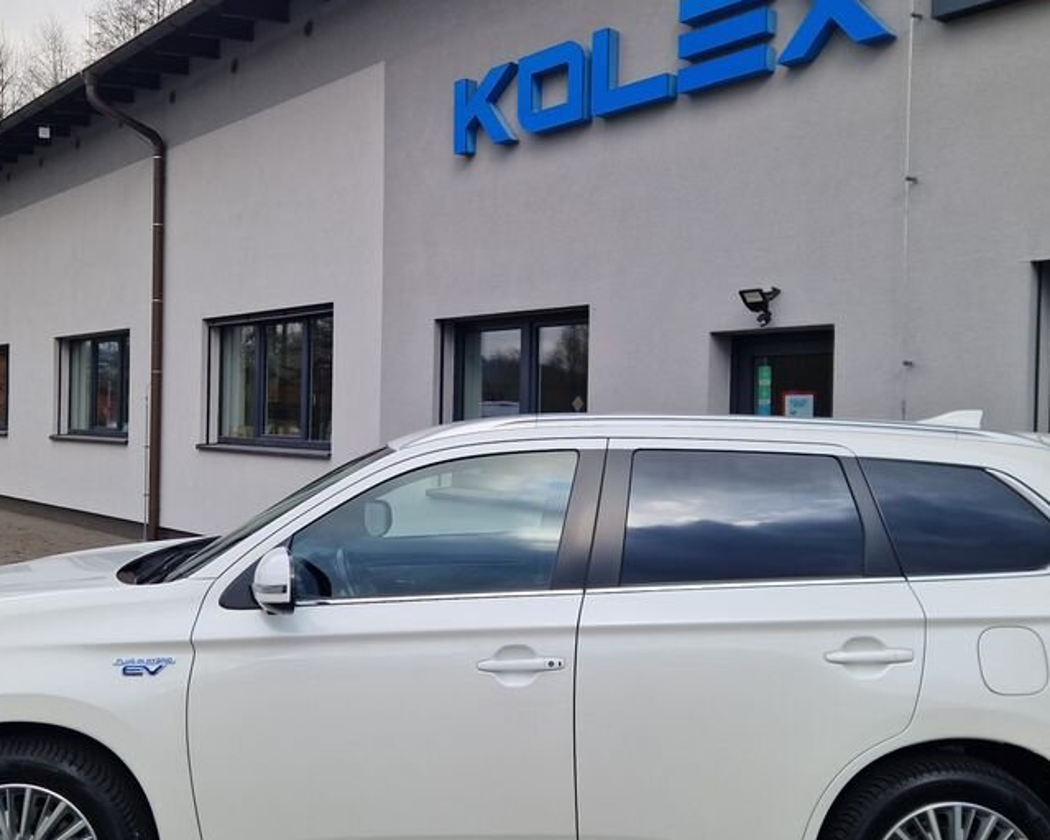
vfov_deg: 41.1
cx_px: 504
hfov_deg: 50.3
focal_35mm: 36
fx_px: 1119
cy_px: 434
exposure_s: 1/3922
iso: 50
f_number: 1.8
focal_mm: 5.4
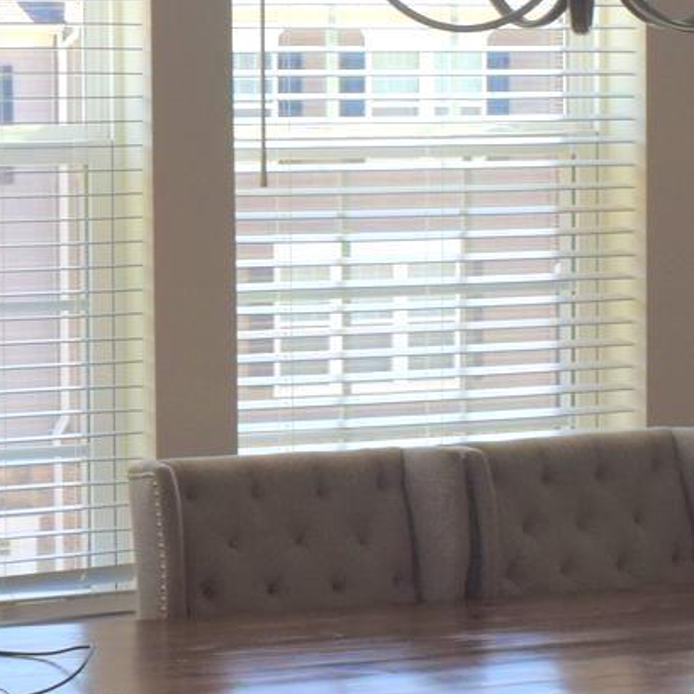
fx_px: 2608
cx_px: -48
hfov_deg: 14.8
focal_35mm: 115
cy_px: 259
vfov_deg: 15.1
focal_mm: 18
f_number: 9
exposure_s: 1/160
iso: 400
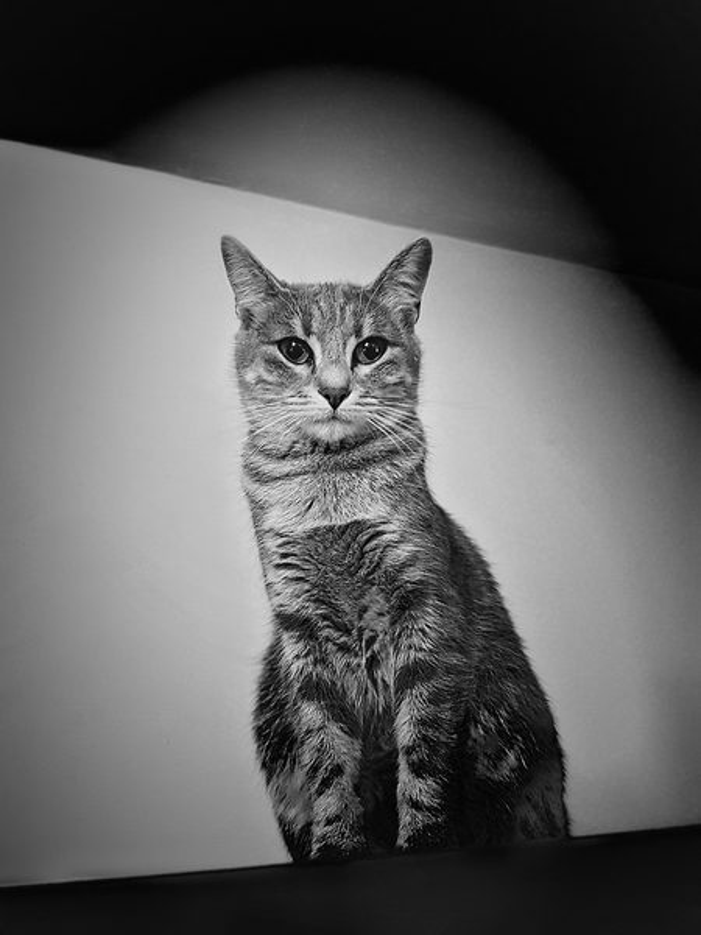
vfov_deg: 67.3
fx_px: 702
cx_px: 350
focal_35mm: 26
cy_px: 468
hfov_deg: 53.1
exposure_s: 1/10
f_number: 1.7
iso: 250
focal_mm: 4.2
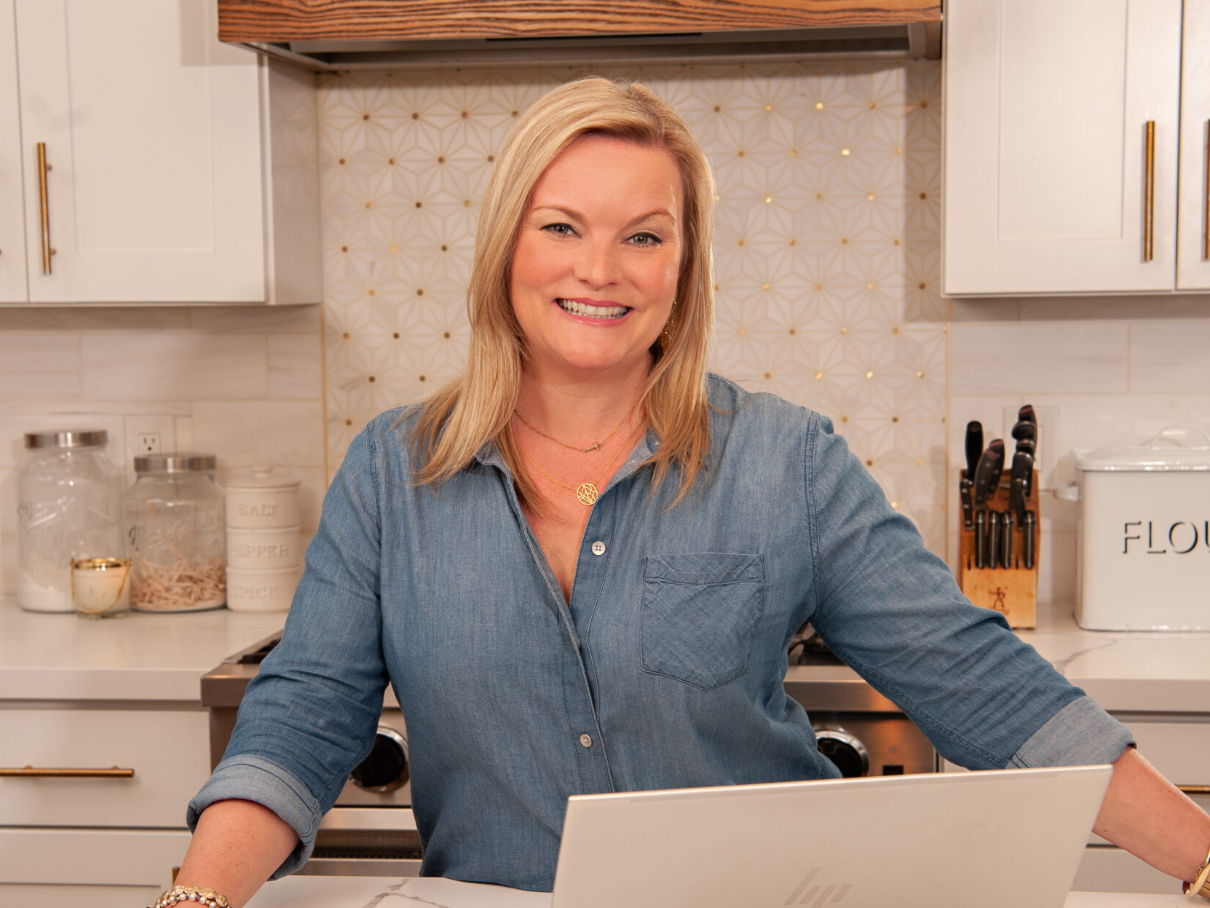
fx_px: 2587
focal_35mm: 74
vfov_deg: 19.9
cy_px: 535
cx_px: 614
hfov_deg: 26.3
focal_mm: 50
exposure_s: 1/80
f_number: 7.1
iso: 200
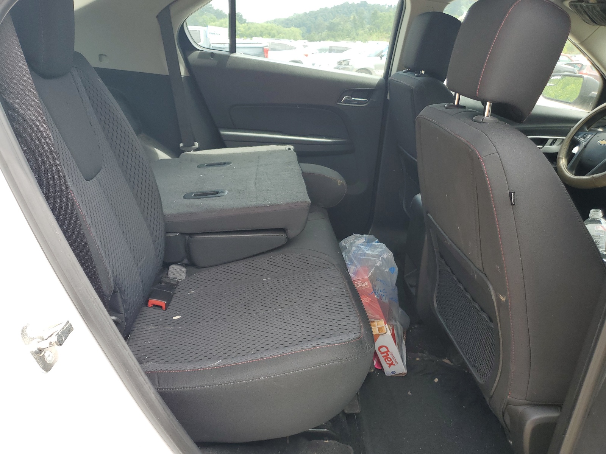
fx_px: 455
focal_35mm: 26
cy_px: 227
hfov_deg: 67.3
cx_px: 303
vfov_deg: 53.1
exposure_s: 1/357
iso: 50
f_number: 1.5
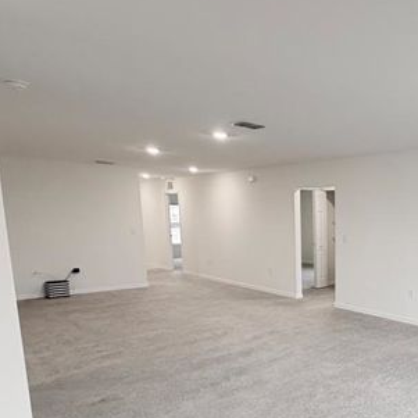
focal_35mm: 29
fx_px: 396
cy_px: 279
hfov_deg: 47.9
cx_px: 399
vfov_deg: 54.5
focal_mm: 2.22
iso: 250
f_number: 2.2
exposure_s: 1/120
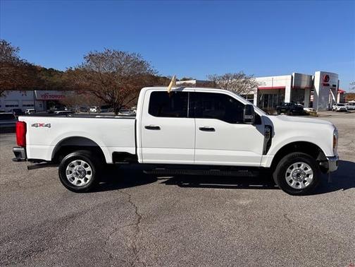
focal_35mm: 24
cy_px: 134
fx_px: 246
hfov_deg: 71.6
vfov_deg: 56.8
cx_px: 178
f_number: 1.78
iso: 80
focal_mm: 6.86
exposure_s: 1/8197
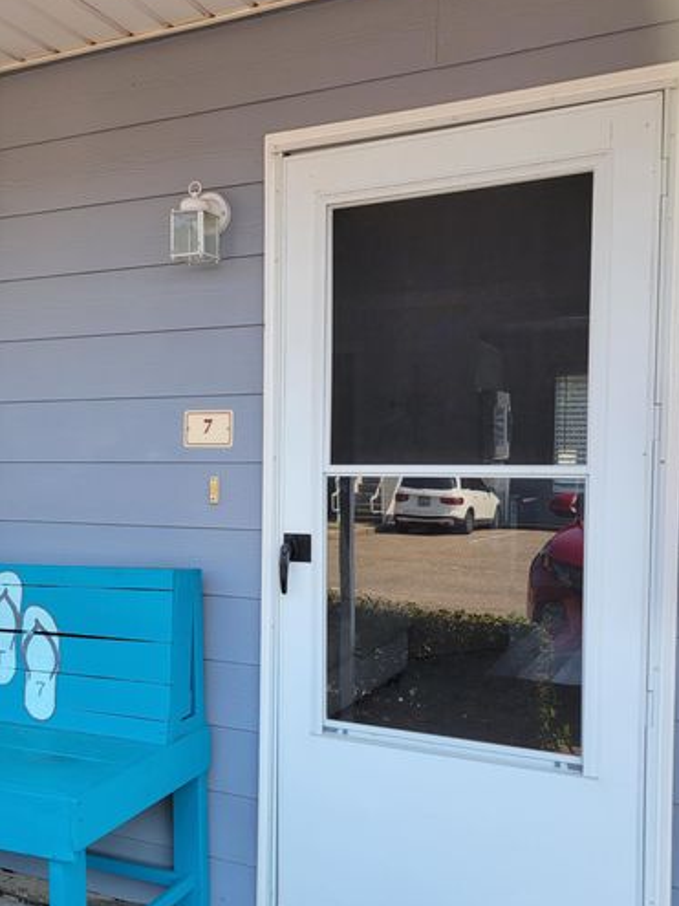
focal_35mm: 35
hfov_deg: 40.4
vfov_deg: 52.4
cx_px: 251
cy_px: 524
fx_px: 916
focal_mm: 5.4
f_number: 1.8
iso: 40
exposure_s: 1/574
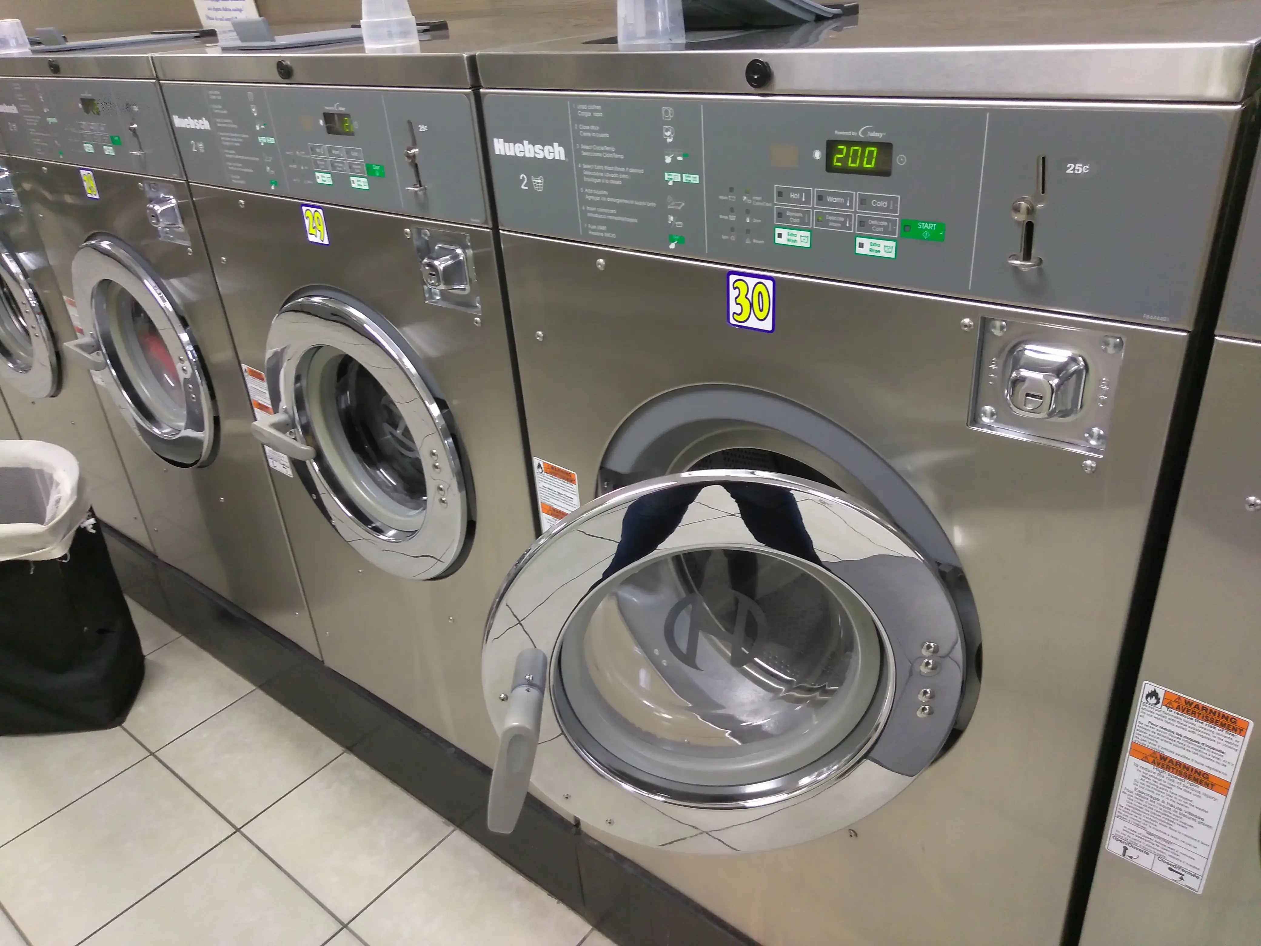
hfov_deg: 81.7
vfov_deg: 66.0
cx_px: 630
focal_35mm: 20
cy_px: 473
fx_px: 729
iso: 346
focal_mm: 3.46
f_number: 2.2
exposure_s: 1/30
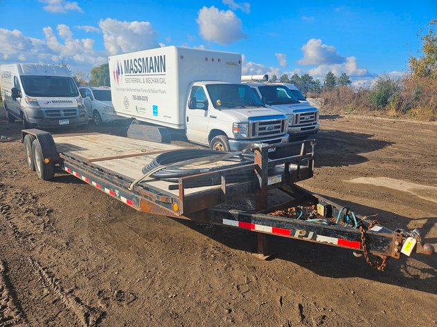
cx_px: 218
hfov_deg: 73.9
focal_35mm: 23
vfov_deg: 58.9
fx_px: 290
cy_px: 164
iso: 25
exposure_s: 1/2228
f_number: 1.8
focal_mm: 5.4
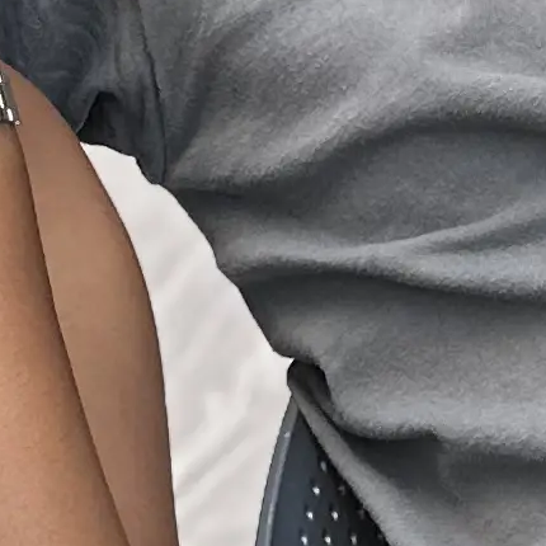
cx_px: 76
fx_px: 3551
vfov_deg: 7.5
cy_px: -1185
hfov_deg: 8.8
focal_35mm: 199
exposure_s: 1/172
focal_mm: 6.86
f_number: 1.78
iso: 100
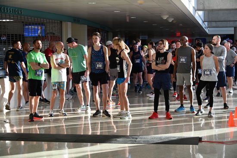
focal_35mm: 70
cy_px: 79
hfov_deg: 28.8
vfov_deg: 19.5
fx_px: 461
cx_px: 118
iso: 800
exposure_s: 1/250
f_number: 6
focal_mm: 70
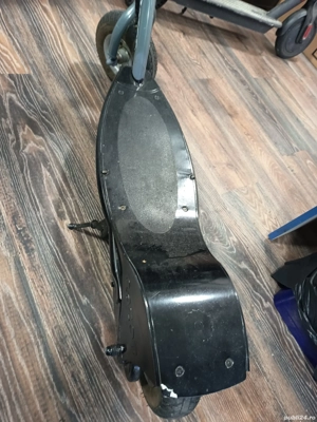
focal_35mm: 24
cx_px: 158
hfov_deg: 56.8
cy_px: 211
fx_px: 293
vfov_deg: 71.6
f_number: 1.7
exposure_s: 1/20
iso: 1584
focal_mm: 5.24
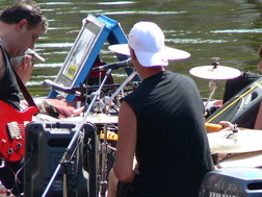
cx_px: 179
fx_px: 5972
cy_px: 159
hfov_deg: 2.5
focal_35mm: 789
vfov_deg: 1.9
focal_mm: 72
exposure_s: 1/250
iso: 100
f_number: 4
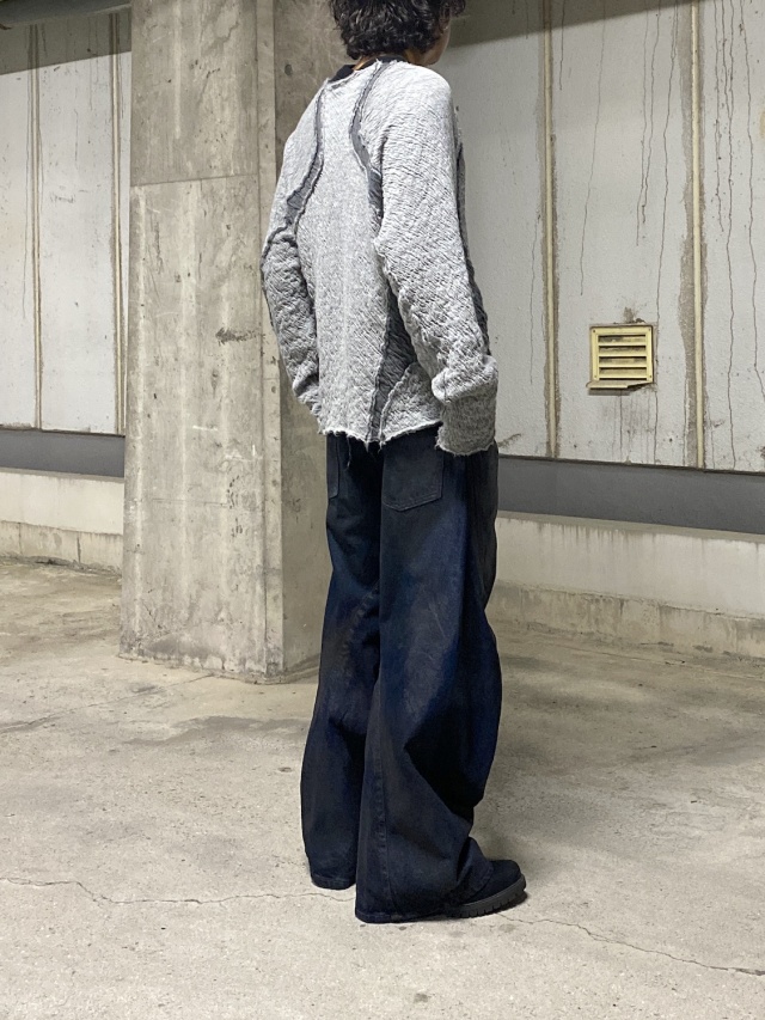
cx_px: 382
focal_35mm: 26
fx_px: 766
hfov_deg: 53.1
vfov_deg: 67.3
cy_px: 510
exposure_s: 1/33
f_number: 1.8
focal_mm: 4.25
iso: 500
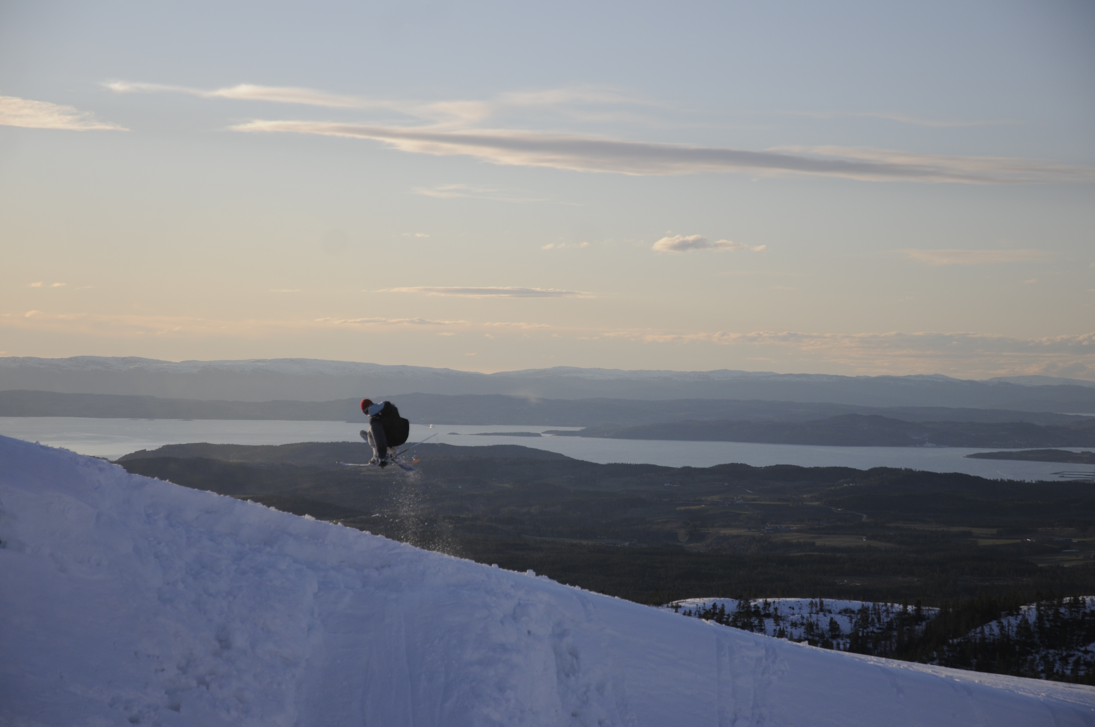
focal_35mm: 93
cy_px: 364
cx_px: 548
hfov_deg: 21.9
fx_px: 2825
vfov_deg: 14.7
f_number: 4.5
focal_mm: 62
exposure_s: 1/320
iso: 200
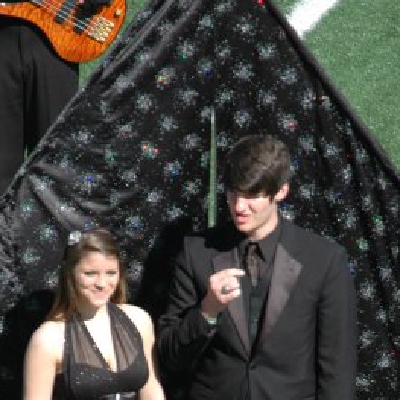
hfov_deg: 1.5
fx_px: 15217
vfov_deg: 1.5
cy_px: 453
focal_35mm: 1164
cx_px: 154
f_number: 5.6
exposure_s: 1/500
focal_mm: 400
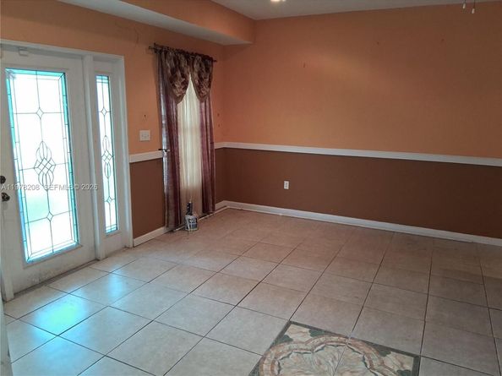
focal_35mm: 26
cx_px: 251
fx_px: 377
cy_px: 188
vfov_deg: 53.0
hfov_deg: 67.3
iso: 320
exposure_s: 1/60
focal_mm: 3.98
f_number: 1.8
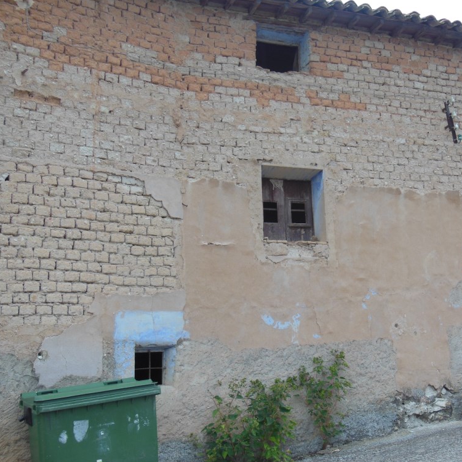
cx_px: 284
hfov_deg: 35.9
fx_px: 710
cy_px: 233
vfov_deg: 36.1
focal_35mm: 47
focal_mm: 6.9
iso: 125
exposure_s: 1/250
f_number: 4.1
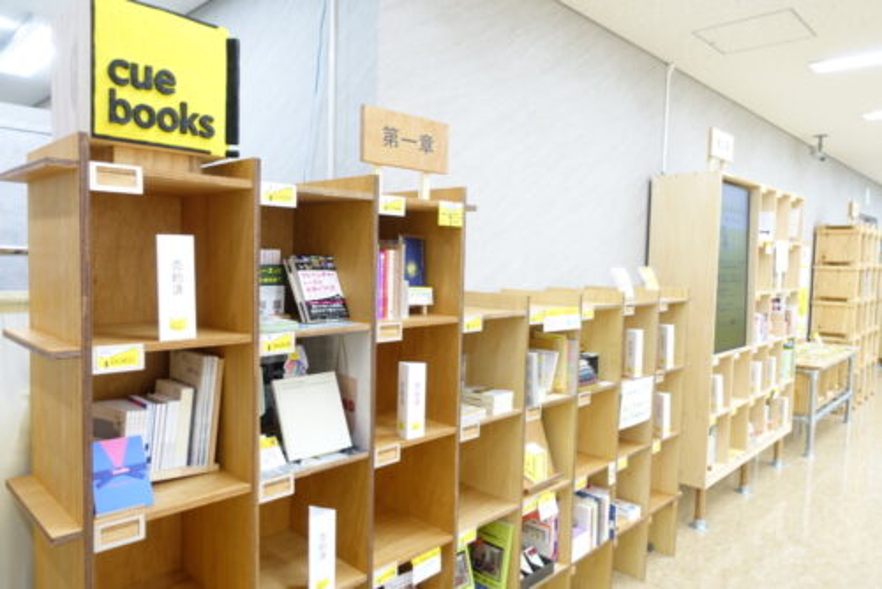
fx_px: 588
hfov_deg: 73.7
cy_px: 294
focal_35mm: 24
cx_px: 441
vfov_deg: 53.2
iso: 125
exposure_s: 1/25
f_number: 2.5
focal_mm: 8.8
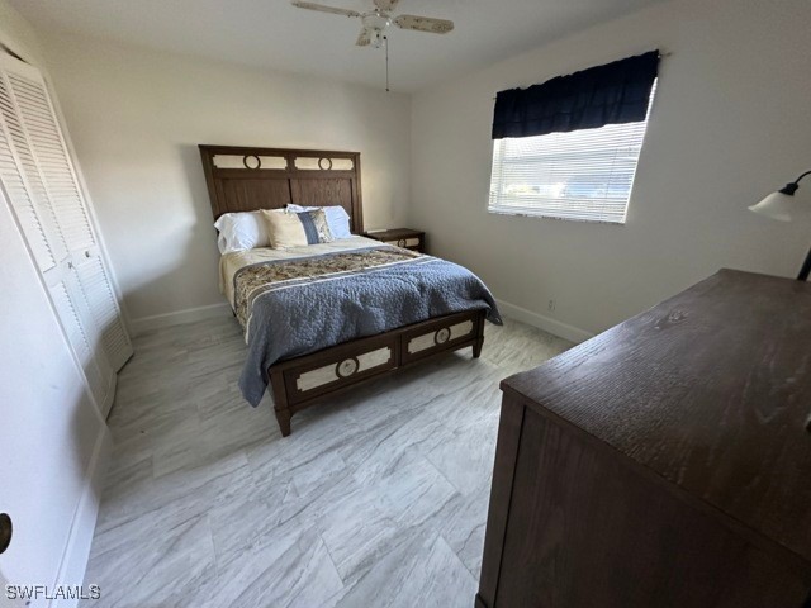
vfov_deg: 85.7
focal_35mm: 14
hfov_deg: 102.1
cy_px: 304
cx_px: 406
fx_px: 328
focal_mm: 2.22
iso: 800
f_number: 2.2
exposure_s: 1/60
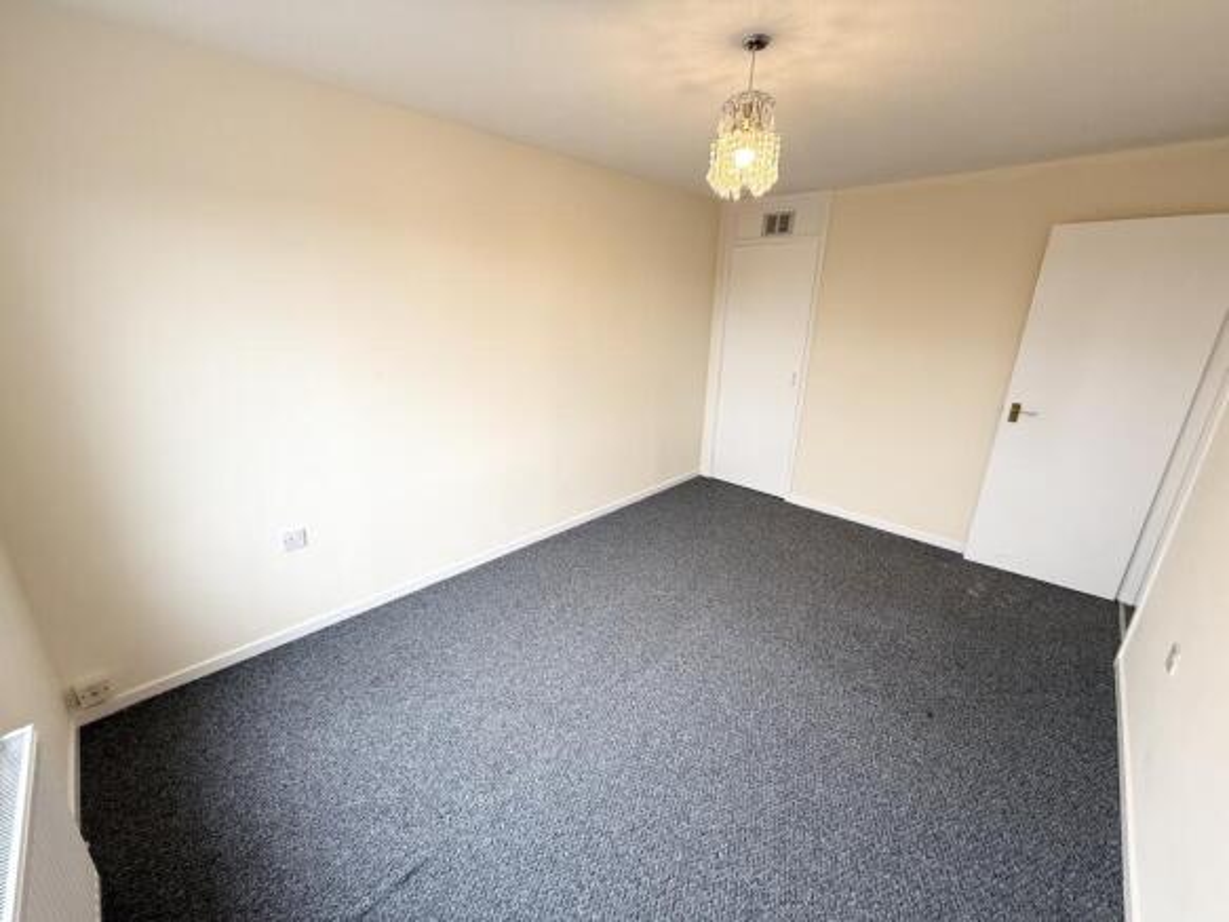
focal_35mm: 14
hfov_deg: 102.1
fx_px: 497
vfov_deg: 85.7
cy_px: 461
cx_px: 614
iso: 125
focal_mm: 2.22
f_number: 2.2
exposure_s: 1/100
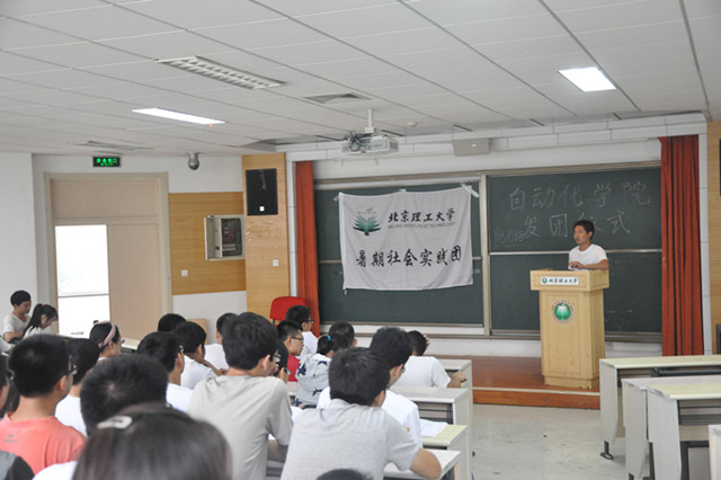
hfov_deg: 41.1
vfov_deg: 28.0
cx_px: 360
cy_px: 240
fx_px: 961
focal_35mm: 48
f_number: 4.5
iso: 1600
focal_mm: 32
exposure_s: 1/40
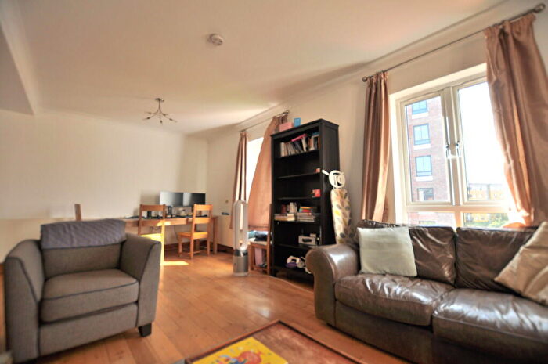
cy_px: 182
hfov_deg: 100.5
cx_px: 274
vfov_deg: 77.2
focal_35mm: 15
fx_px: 228
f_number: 3.5
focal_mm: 10
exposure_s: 1/125
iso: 200
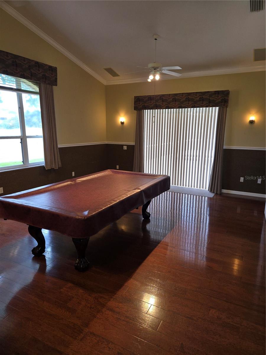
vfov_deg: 73.9
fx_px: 236
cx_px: 133
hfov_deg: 58.9
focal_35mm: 23
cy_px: 178
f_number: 1.8
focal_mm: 5.4
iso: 100
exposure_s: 1/60
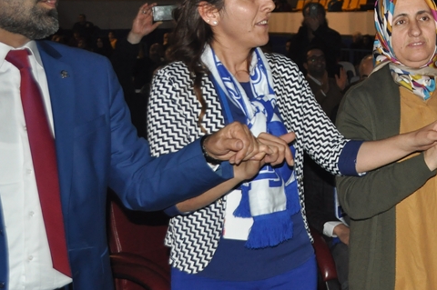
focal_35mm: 75
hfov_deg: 25.7
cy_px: 125
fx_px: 909
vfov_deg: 18.1
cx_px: 435
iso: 800
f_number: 4
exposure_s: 1/60
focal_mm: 24
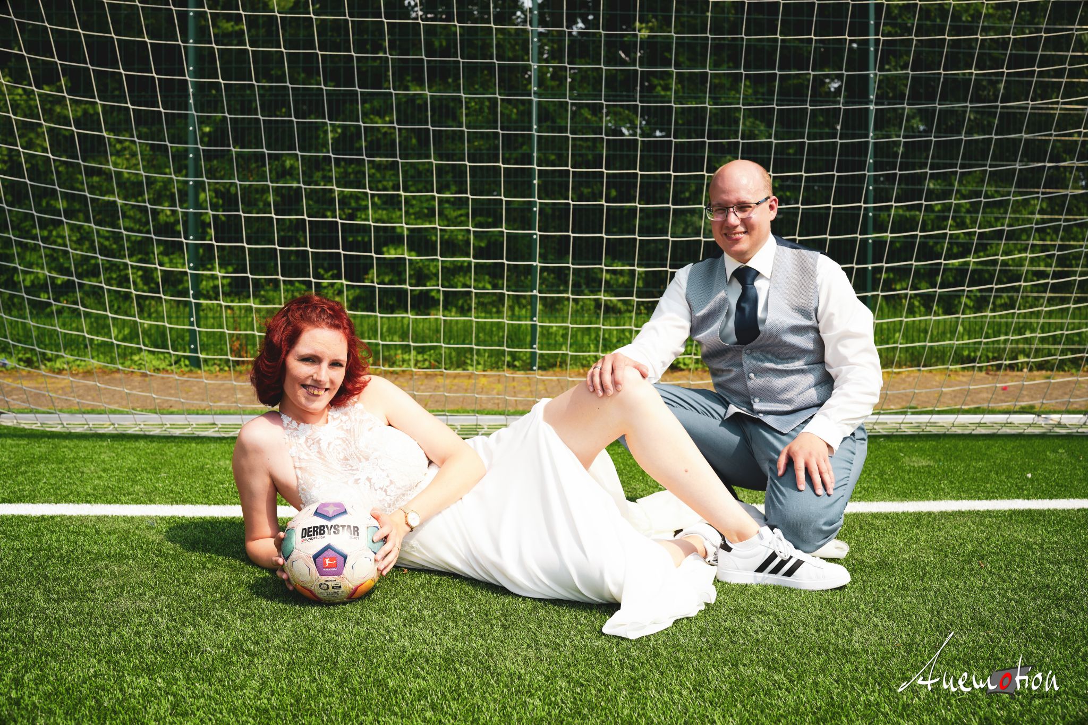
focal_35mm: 35
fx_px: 1058
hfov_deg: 54.4
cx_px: 544
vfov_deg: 37.8
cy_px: 362
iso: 100
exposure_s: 1/800
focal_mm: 35
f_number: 4.5
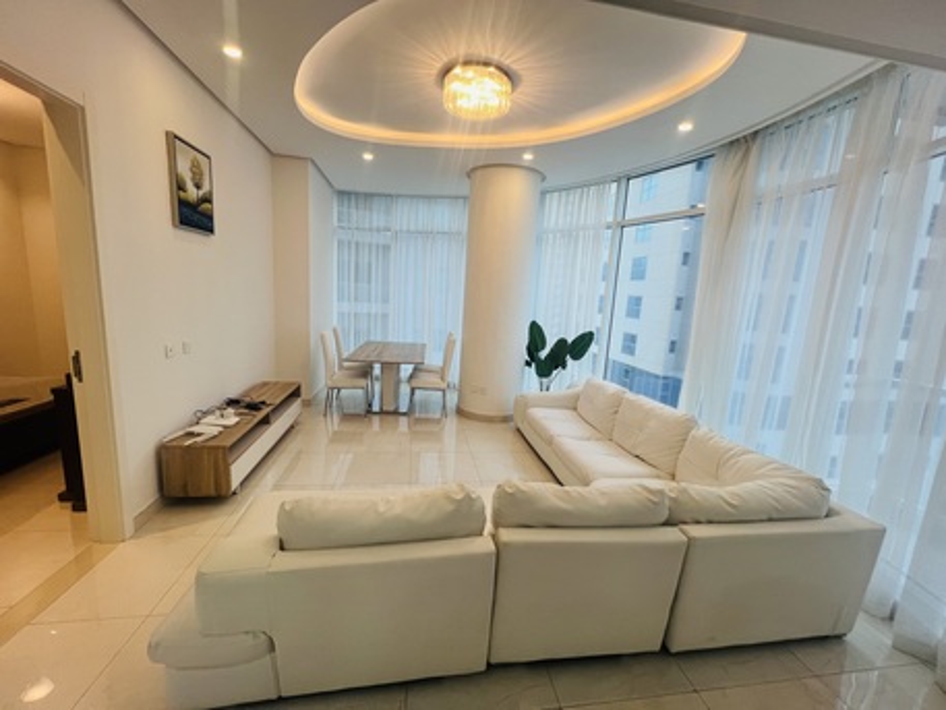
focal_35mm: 13
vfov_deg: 89.9
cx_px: 473
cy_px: 355
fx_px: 355
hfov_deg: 106.2
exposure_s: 1/100
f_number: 1.8
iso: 64
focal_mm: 1.57
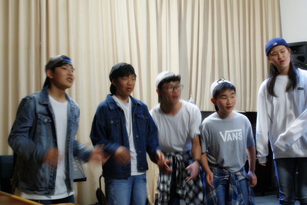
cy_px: 102
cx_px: 154
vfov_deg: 25.8
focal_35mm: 52
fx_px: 448
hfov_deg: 37.8
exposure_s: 1/15
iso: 400
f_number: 5.6
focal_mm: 35
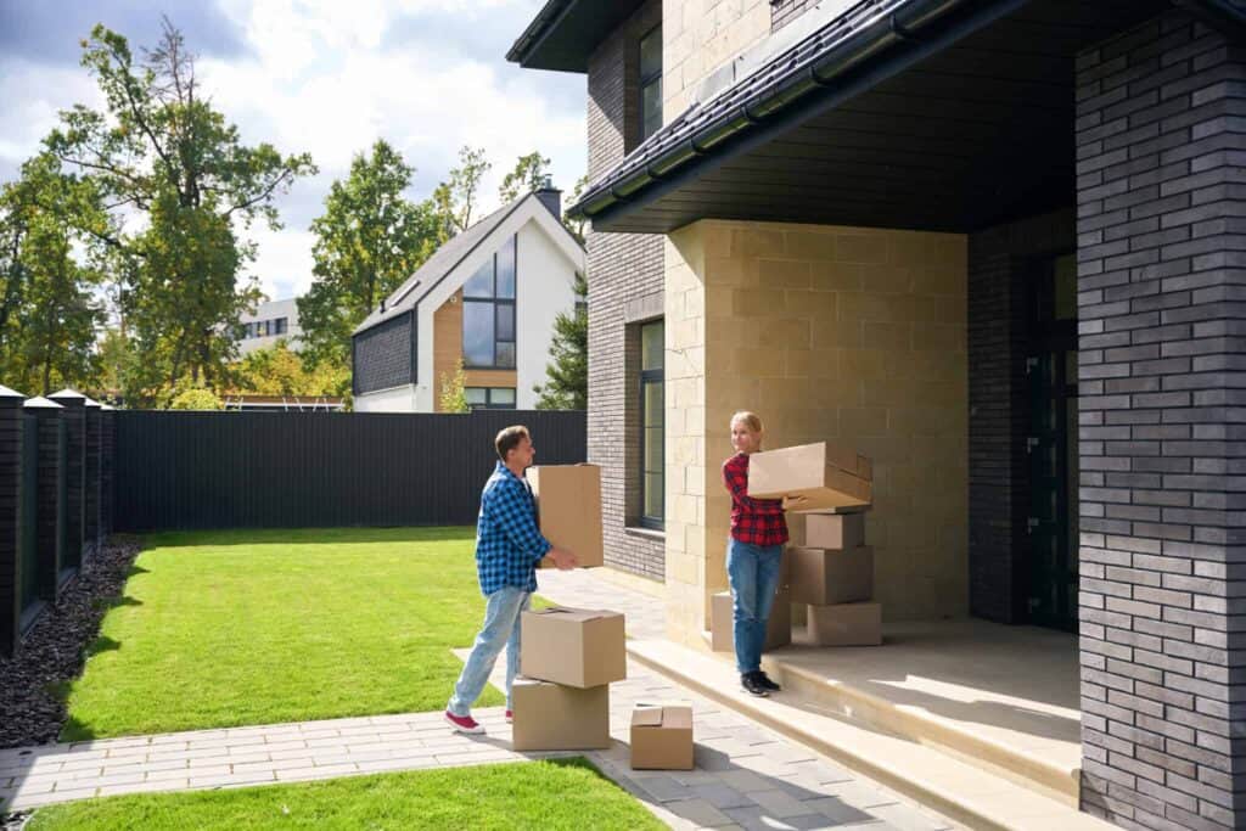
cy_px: 416
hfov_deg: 51.9
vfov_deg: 36.0
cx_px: 623
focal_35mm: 37
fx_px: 1281
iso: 100
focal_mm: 37
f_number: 3.2
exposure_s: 1/500
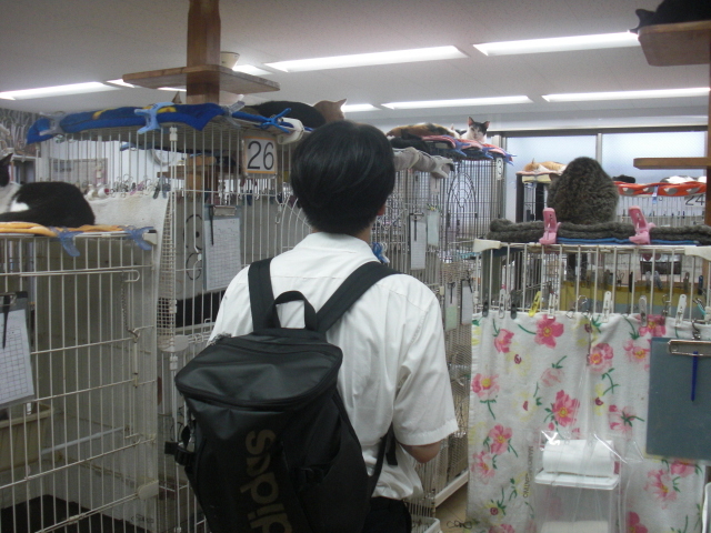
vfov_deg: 39.7
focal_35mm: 36
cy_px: 266
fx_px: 739
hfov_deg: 51.4
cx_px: 356
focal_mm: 6.3
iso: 200
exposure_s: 1/125
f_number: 2.8
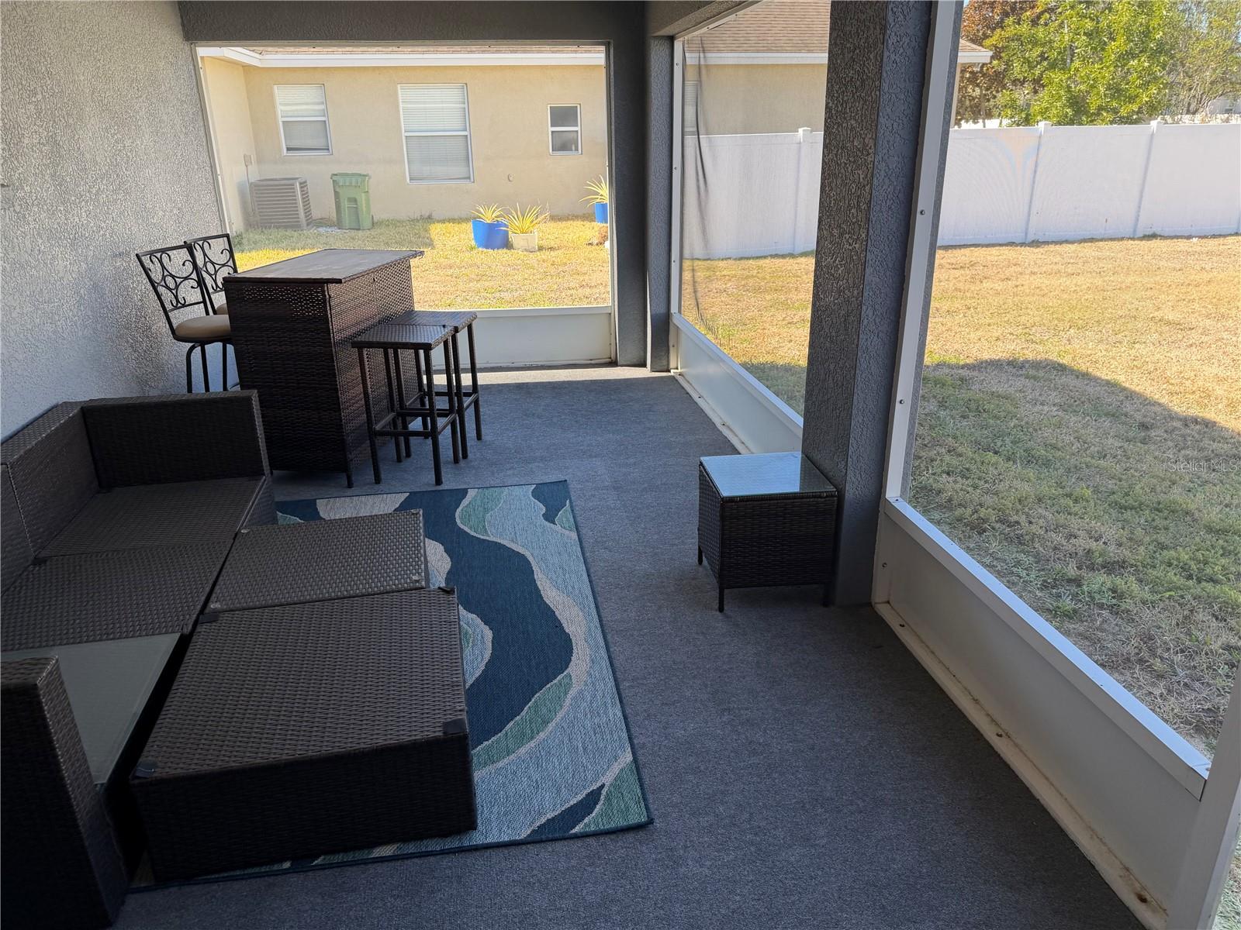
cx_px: 620
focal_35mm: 24
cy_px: 465
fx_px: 860
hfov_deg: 71.6
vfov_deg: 56.8
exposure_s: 1/358
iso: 80
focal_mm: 6.76
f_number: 1.78
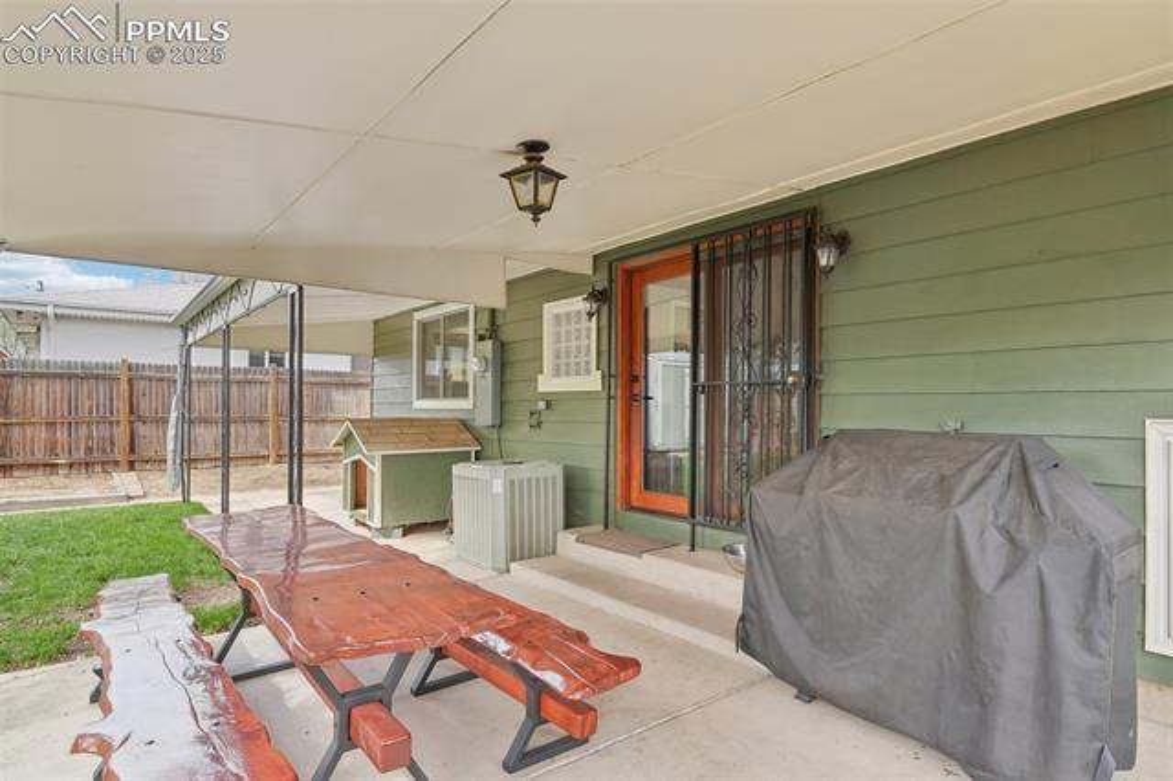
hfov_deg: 85.9
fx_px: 630
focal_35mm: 19
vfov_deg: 63.6
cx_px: 586
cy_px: 390
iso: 800
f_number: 8
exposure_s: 1/60
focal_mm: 12.9
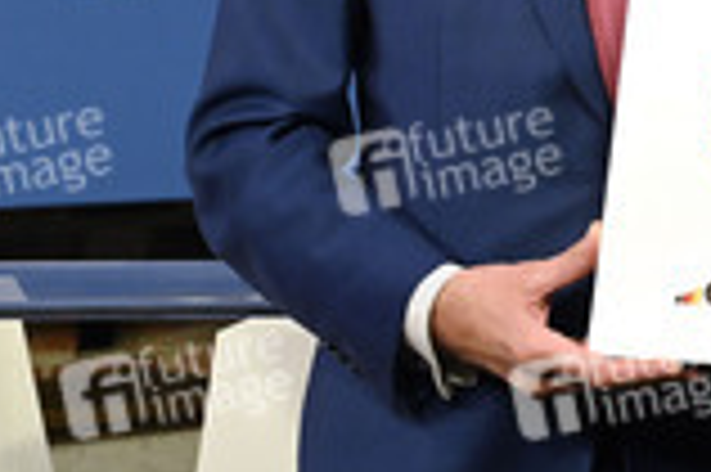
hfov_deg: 11.3
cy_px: -175
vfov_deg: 7.6
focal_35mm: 177
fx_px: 3492
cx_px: 956
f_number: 6.3
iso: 6400
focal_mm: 62
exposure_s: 1/320
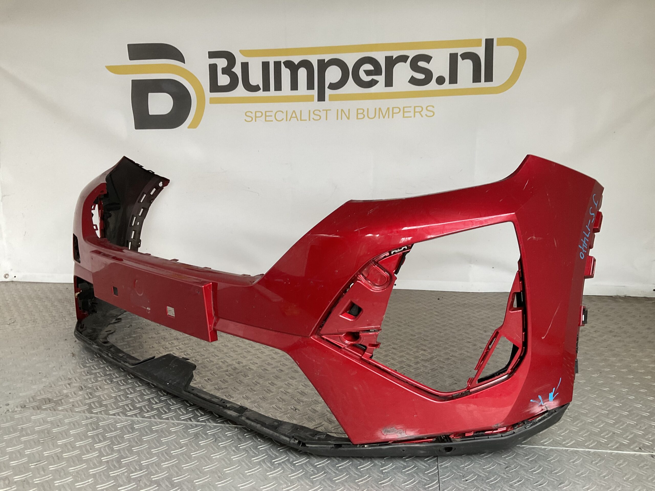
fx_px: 549
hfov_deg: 61.7
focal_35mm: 29
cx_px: 328
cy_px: 246
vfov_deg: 48.2
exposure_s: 1/60
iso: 64
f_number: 1.8
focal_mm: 3
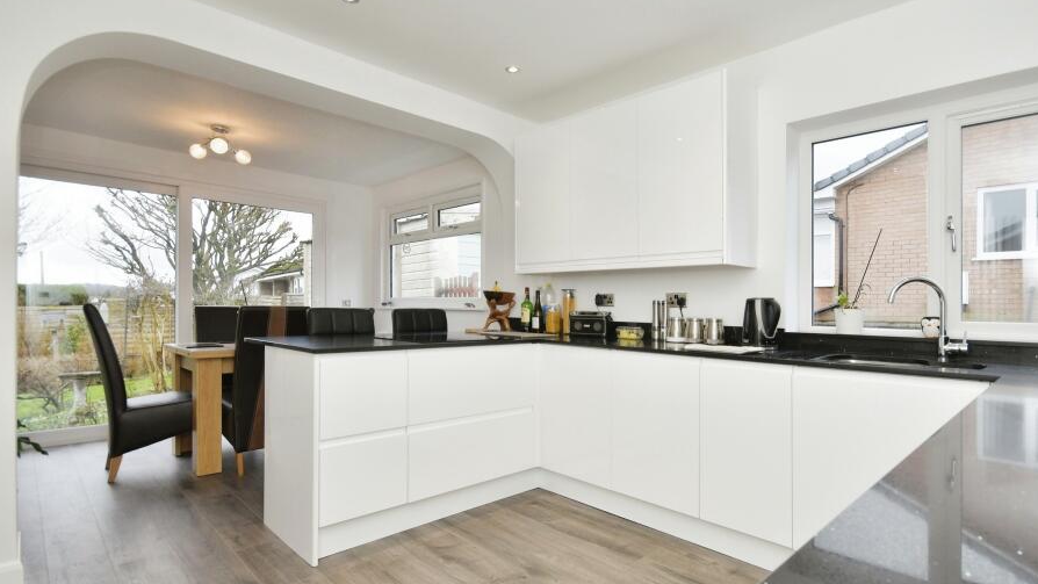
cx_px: 569
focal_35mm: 18
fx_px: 495
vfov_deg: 61.0
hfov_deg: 92.4
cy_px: 293
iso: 400
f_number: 8
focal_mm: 10
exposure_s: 1/60
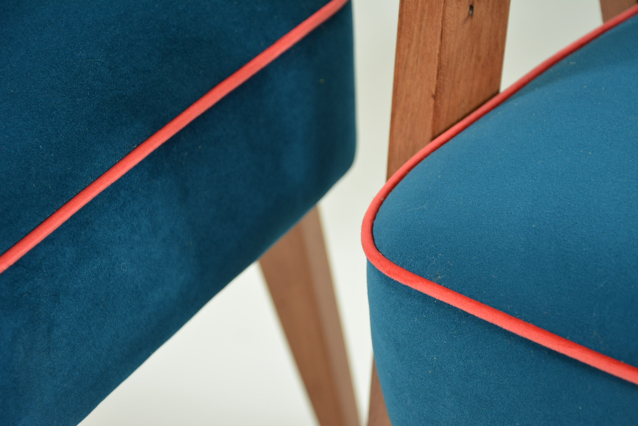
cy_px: 213
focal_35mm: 99
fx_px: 1756
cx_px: 319
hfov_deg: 20.6
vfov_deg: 13.8
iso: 800
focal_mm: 66
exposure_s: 1/60
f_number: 5.3
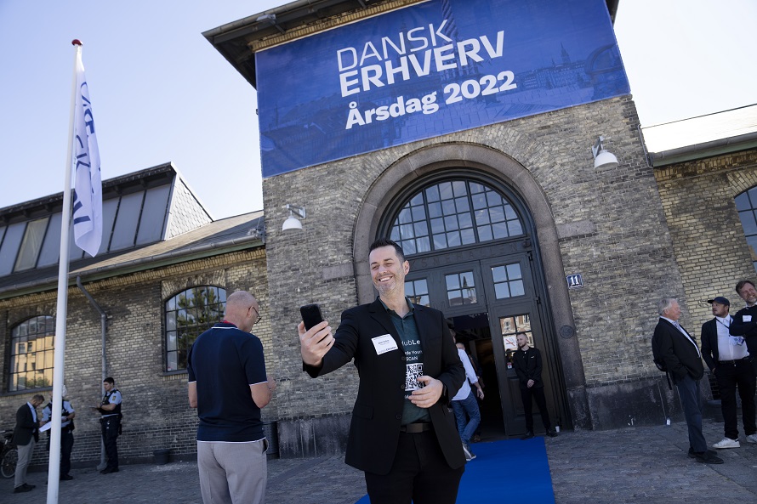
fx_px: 505
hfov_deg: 73.8
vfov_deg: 53.1
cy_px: 252
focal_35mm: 24
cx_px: 378
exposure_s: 1/640
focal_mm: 24
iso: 250
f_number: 4
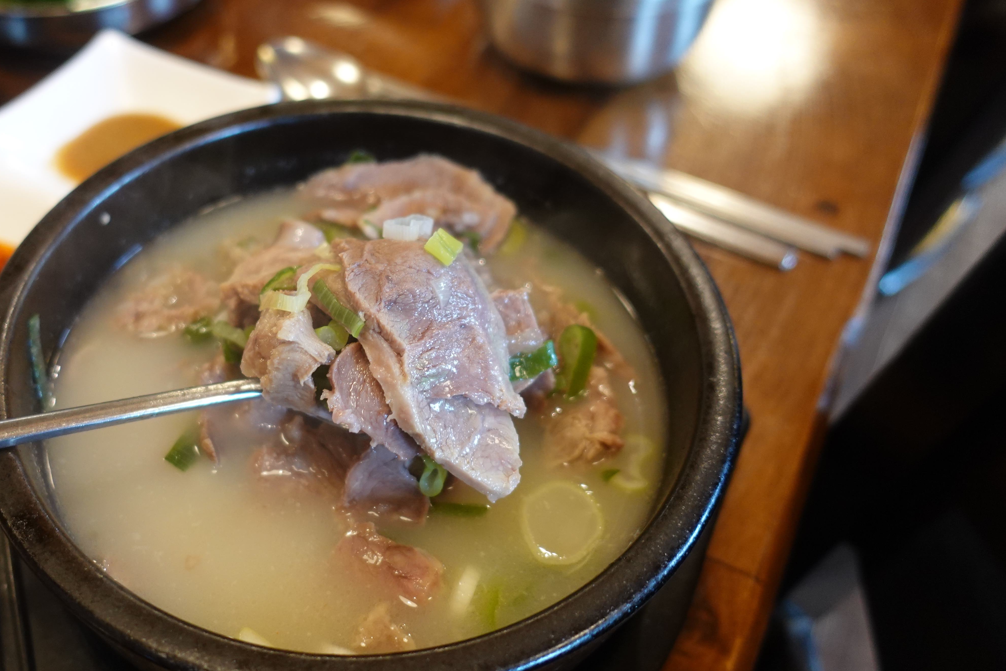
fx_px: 922
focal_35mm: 33
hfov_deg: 56.4
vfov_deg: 40.0
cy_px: 352
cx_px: 365
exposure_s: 1/80
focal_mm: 8.8
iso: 500
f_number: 1.8
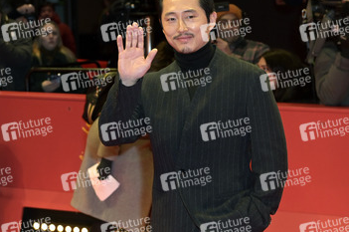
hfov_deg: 22.6
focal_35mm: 90
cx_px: 199
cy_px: 105
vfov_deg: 15.1
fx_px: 871
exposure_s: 1/500
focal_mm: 70
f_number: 4.5
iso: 2000
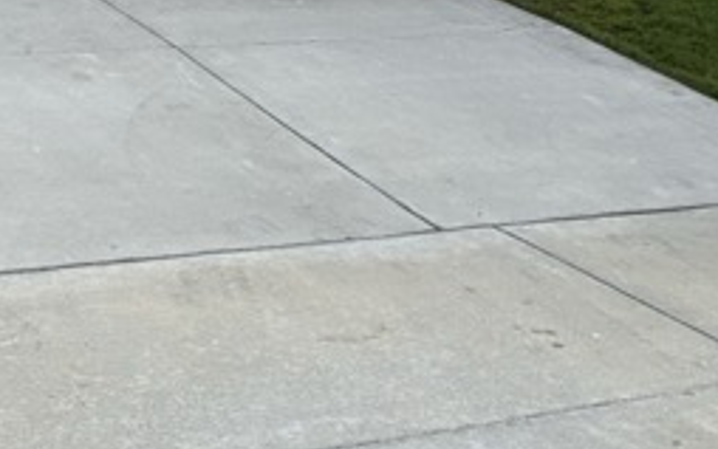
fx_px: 1410
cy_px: 99
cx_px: 311
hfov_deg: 28.5
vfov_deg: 18.0
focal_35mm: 72
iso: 80
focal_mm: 6.76
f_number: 1.78
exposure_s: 1/1005
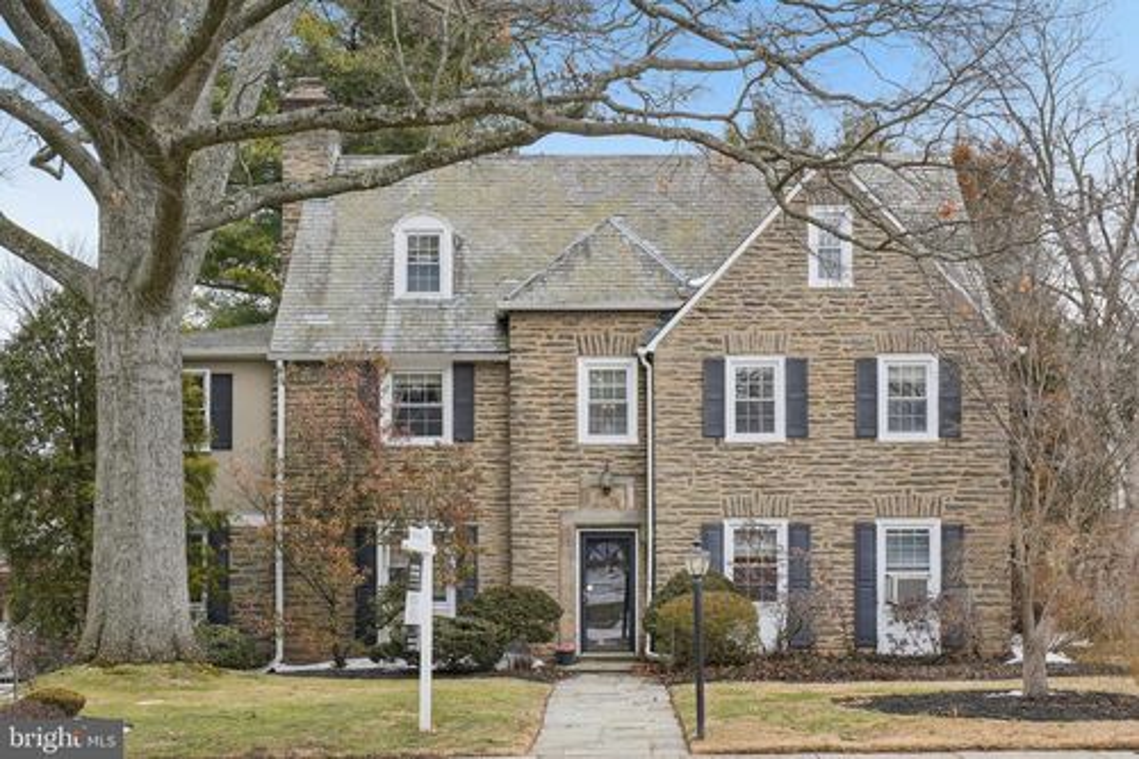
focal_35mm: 47
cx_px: 570
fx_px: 1486
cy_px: 380
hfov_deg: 41.9
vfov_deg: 28.6
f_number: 8
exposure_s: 1/50
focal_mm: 47
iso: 160
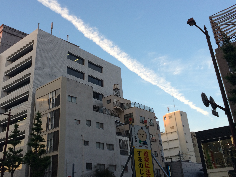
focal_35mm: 37
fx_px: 252
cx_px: 104
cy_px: 64
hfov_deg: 50.0
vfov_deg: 38.4
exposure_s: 1/127
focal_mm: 4.15
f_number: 2.2
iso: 32
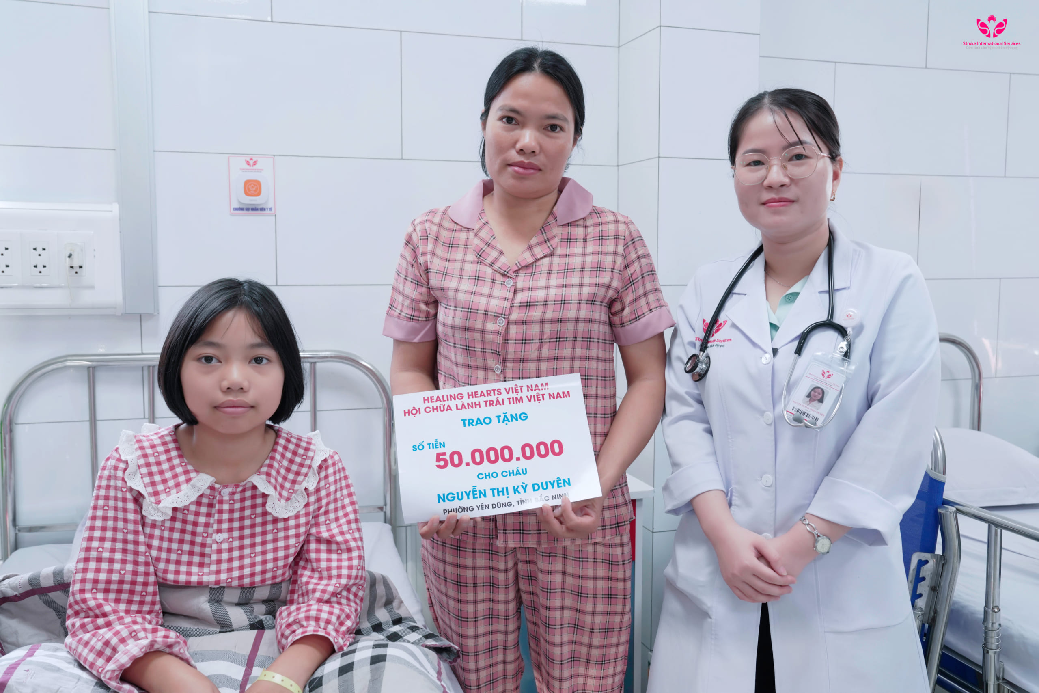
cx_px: 520
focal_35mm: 32
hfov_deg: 58.7
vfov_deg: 41.1
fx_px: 924
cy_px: 346
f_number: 5.6
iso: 500
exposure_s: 1/60
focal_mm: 32
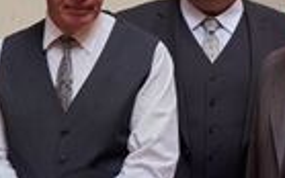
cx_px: 275
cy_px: 103
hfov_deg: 6.2
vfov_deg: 3.9
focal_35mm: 337
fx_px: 2619
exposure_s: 1/200
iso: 12500
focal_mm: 90
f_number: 3.2
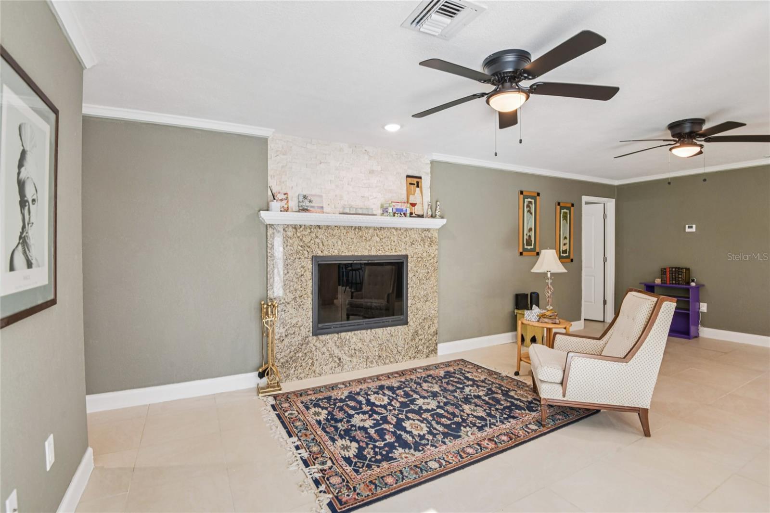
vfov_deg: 73.7
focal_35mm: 16
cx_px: 385
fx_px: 342
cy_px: 256
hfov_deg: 96.7
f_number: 8
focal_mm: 16
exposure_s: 1/20
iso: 400
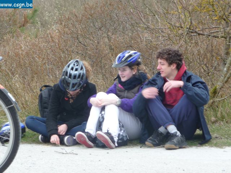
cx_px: 116
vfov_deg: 6.9
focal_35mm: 214
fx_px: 1428
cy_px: 86
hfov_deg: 9.2
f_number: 4.8
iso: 100
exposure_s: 1/80
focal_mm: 27.1
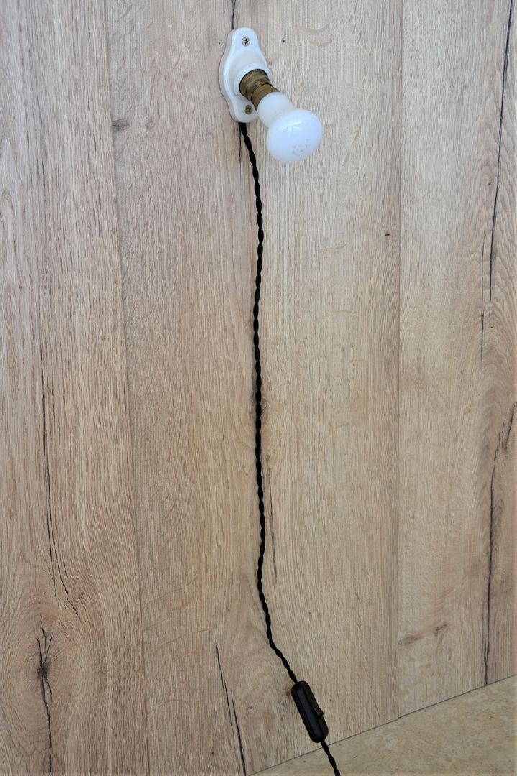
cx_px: 258
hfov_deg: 29.8
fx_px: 970
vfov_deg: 43.6
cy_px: 388
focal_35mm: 45
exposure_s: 1/125
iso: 360
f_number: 5.6
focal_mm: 30
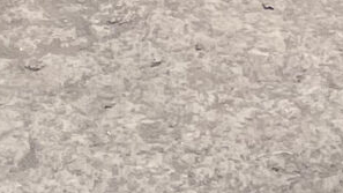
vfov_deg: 4.2
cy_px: -840
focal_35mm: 244
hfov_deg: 8.8
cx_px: 135
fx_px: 2219
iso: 32
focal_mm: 4.2
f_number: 1.6
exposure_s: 1/1221
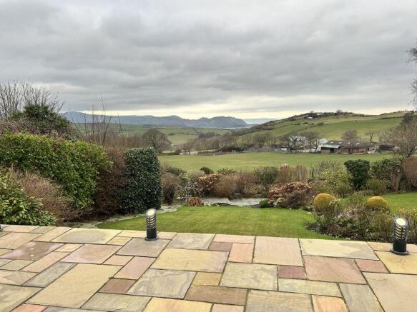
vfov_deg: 53.0
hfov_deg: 67.3
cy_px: 156
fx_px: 313
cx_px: 208
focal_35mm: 26
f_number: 1.5
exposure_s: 1/504
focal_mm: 5.7
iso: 50
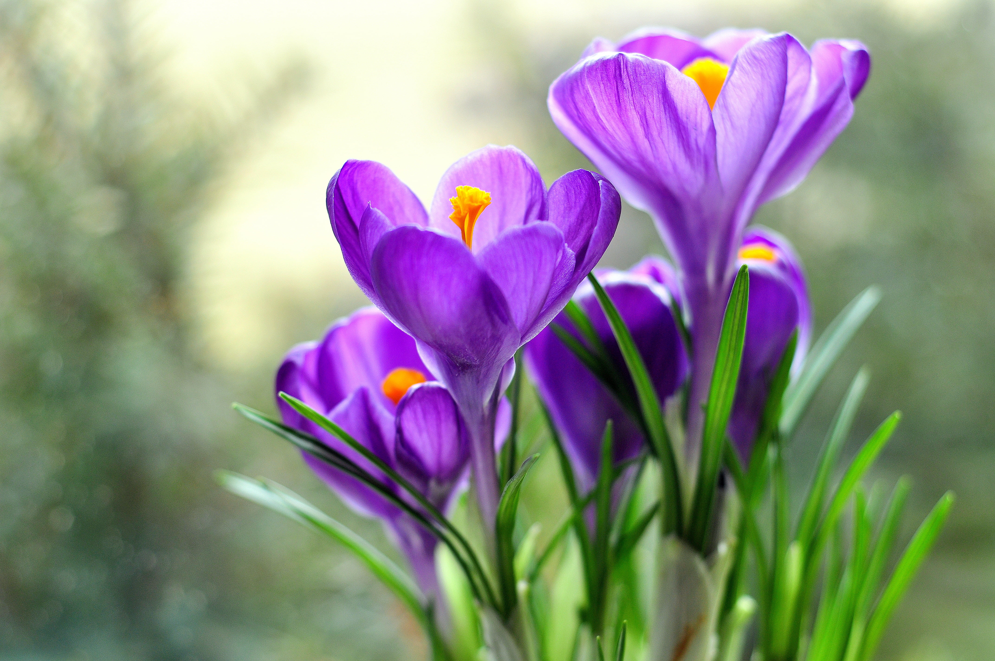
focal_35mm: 75
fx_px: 2070
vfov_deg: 18.1
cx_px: 498
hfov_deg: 27.0
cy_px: 330
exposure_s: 1/320
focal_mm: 50
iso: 200
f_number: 3.2
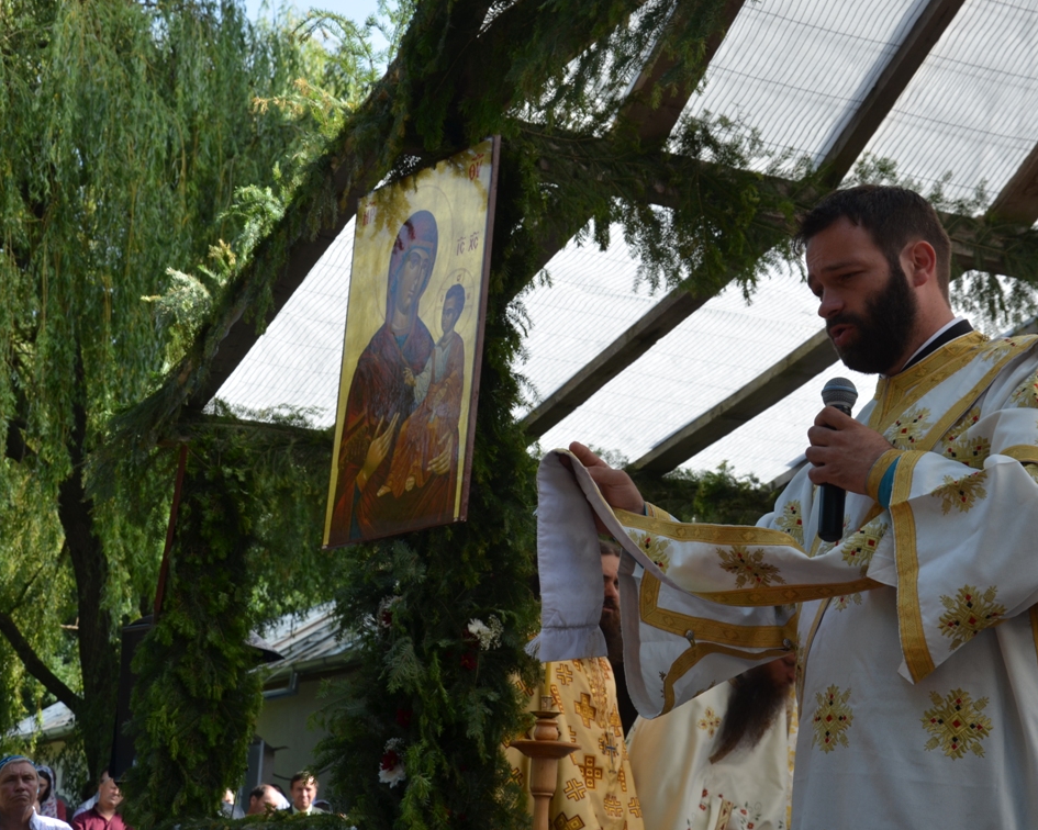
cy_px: 413
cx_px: 633
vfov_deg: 22.2
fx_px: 2120
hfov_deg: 27.4
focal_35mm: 69
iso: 200
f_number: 7.1
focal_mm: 40
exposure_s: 1/200
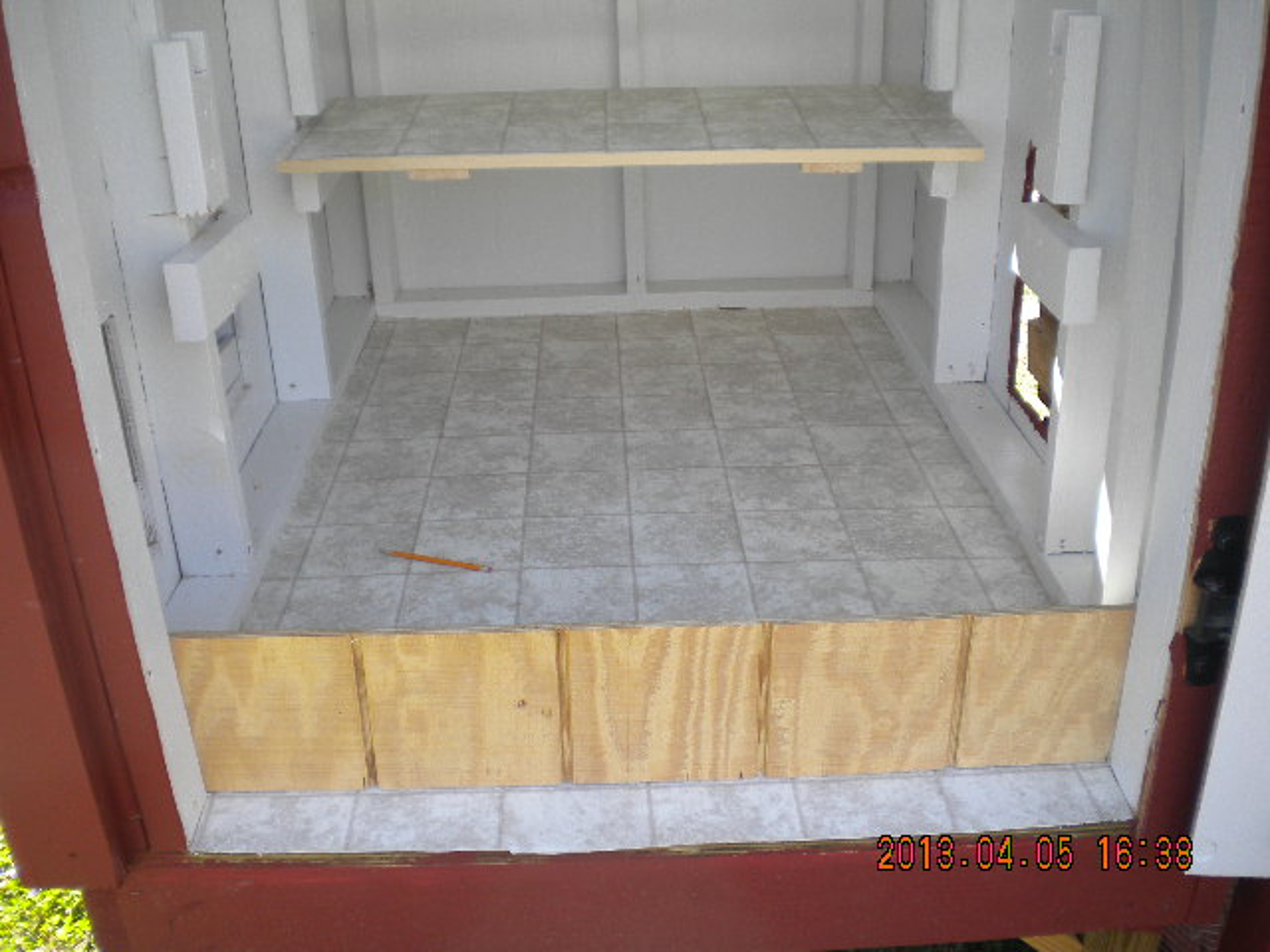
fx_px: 1284
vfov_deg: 40.7
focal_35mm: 35
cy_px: 476
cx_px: 635
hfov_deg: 52.6
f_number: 3.1
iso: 80
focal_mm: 6.3
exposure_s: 1/114
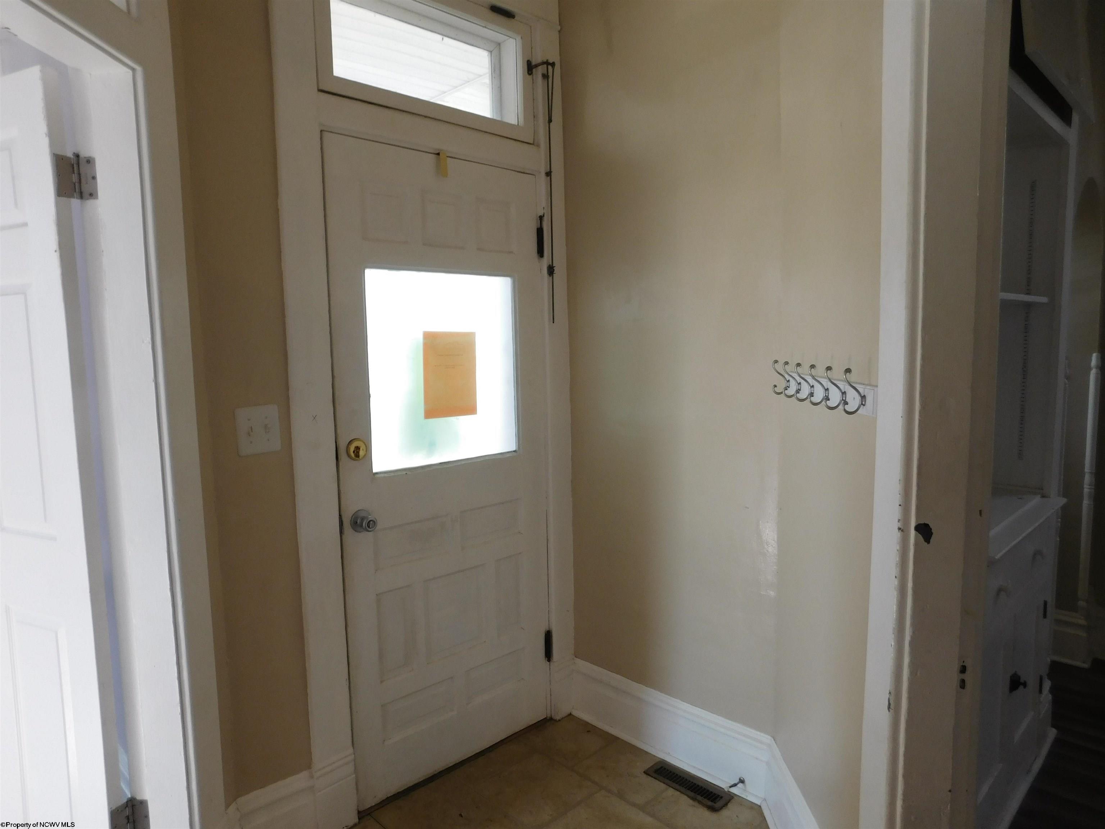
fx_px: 734
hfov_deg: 73.9
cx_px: 552
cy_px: 414
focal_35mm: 23
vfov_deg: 58.9
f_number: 3
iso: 125
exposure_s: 1/80
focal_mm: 4
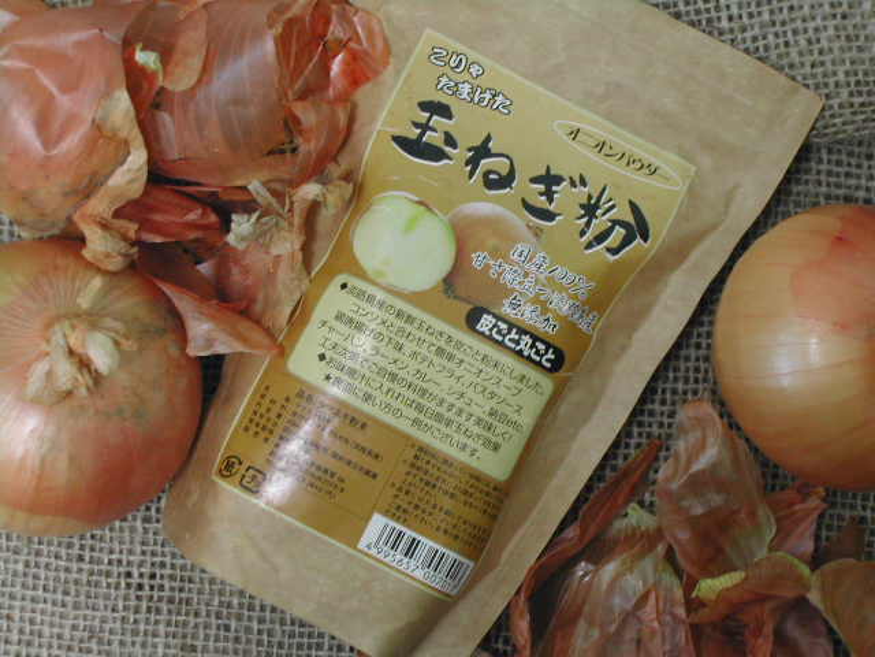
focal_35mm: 114
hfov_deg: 17.3
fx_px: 2882
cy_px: 328
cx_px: 438
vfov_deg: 13.0
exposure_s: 1/3.7
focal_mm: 24
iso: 110
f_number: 4.9
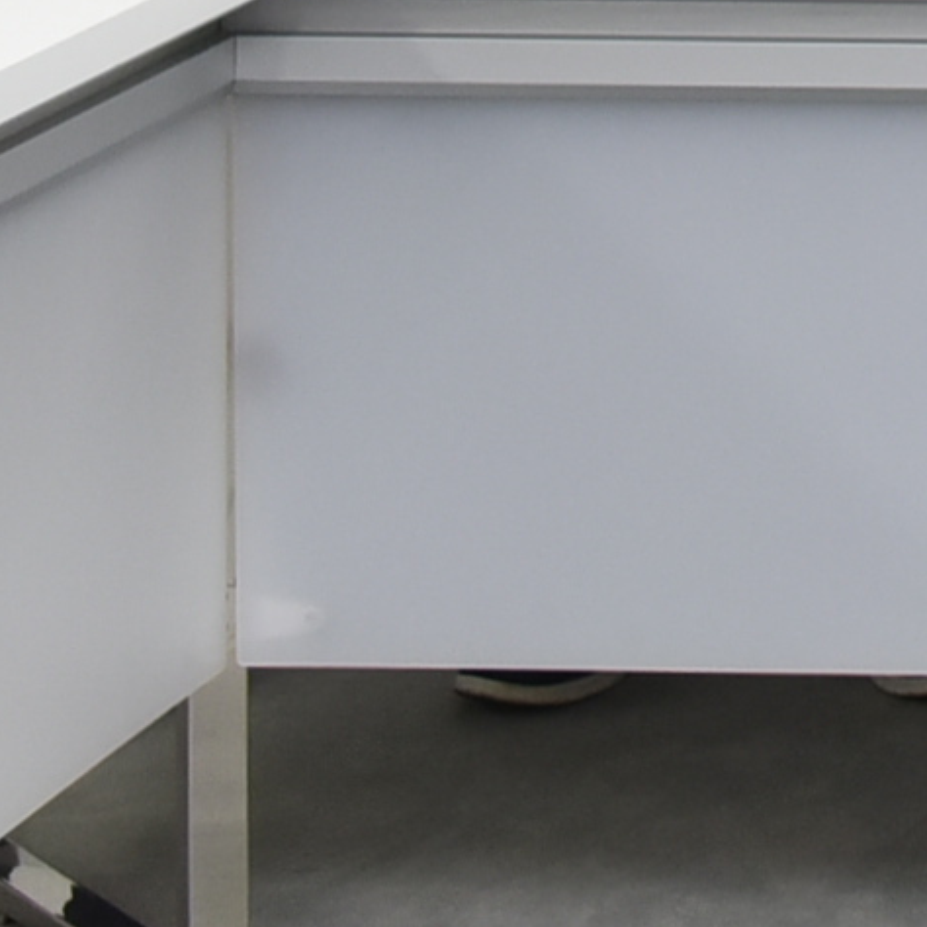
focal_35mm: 198
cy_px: -1254
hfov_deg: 7.8
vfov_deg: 8.2
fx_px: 5999
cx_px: 2617
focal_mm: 30
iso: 800
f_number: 5
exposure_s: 1/125
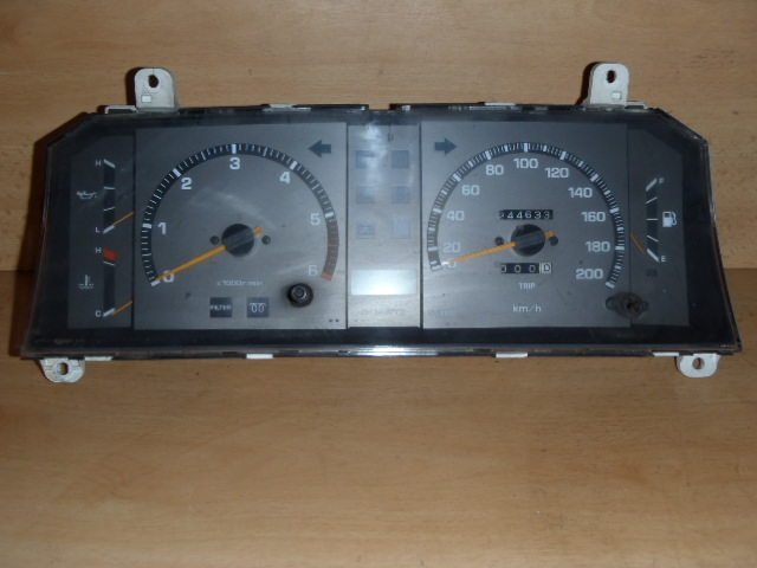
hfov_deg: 49.0
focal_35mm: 38
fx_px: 831
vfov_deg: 37.7
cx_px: 378
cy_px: 284
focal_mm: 6.83
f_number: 4.6
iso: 100
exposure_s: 1/40
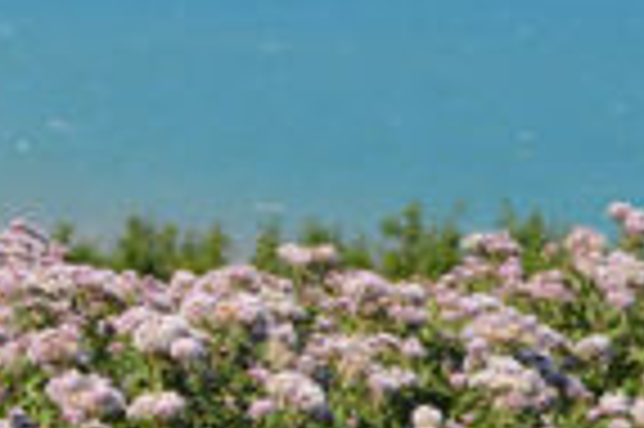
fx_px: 11775
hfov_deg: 3.1
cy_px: -329
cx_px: -311
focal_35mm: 659
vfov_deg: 2.1
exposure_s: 1/500
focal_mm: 70
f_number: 5.6
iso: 100
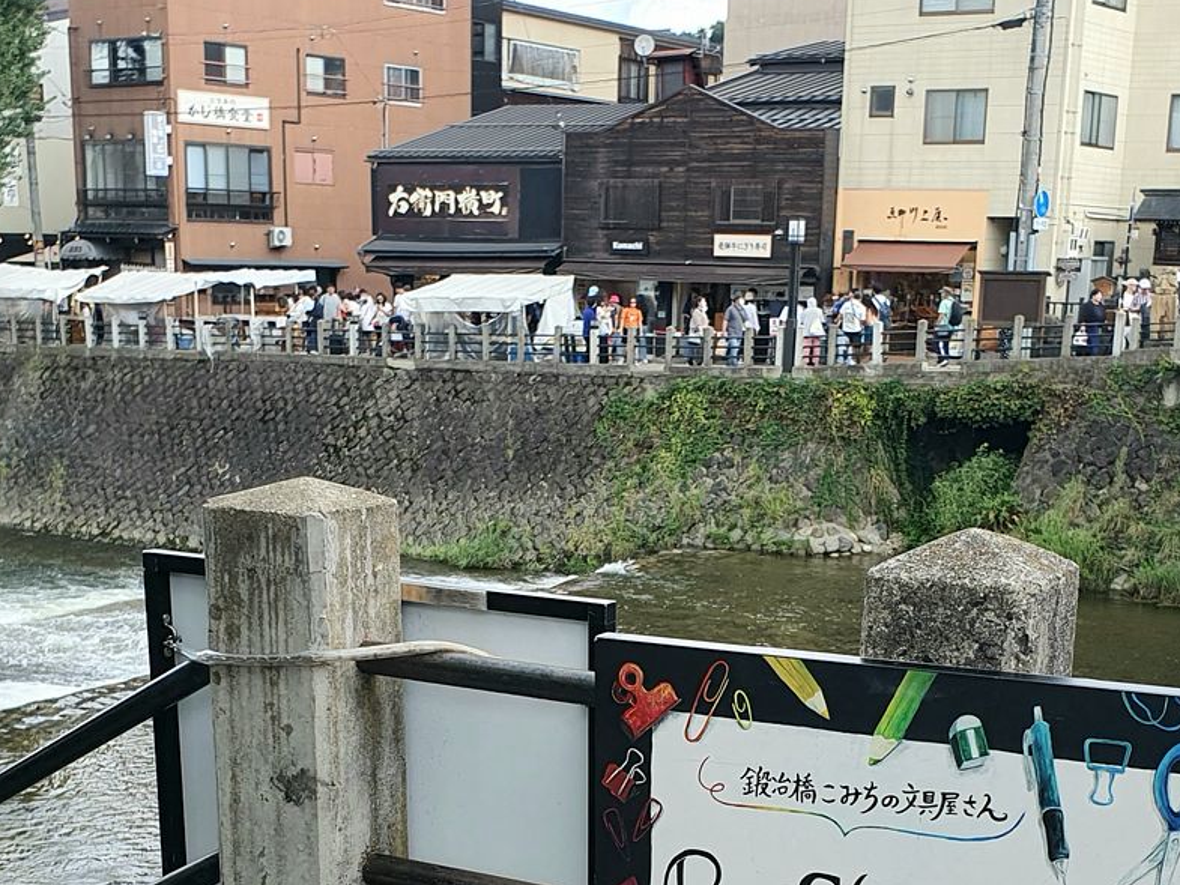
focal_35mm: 53
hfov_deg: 36.1
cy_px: 805
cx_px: 636
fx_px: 1807
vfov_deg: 26.6
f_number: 2.4
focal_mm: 4.32
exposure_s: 1/385
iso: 50
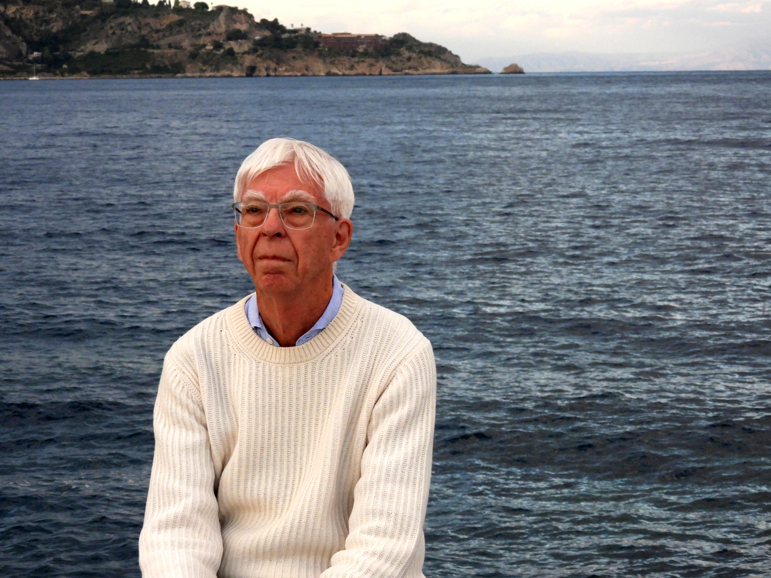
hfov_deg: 20.7
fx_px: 2116
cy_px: 289
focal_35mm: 95
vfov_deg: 15.6
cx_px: 386
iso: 400
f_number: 4
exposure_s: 1/800
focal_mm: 17
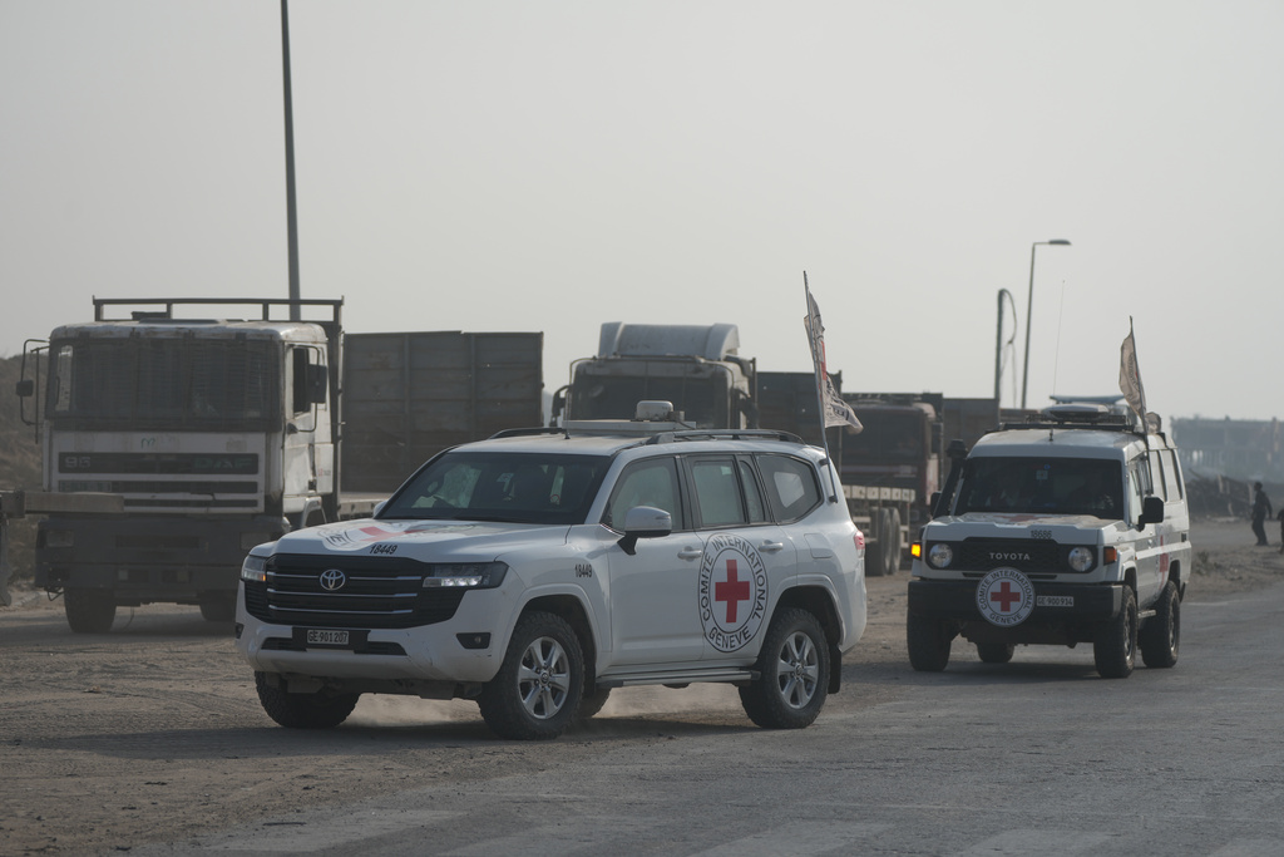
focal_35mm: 160
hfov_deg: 12.8
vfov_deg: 8.6
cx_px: 642
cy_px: 428
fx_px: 5707
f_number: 5.6
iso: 125
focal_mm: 160
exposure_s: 1/1600
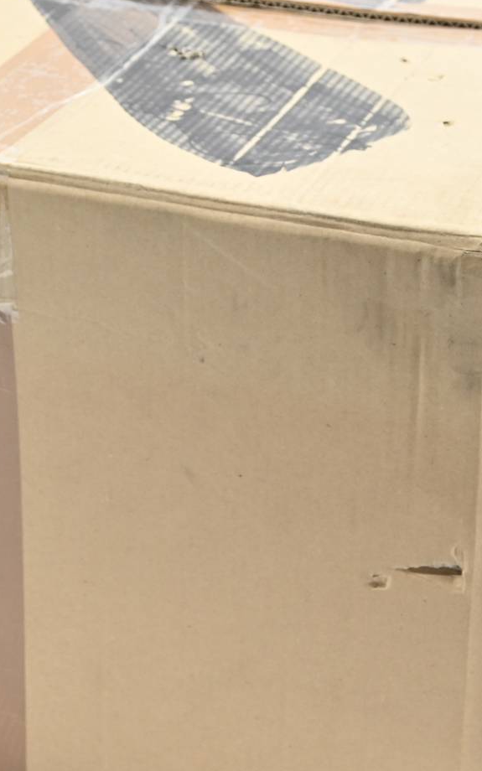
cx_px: 186
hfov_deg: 10.7
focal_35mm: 122
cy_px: 350
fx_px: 2564
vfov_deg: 17.1
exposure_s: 1/50
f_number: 5
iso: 200
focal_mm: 34
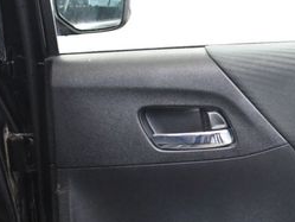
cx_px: 346
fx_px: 844
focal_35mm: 99
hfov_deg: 18.8
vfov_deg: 14.6
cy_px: 245
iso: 4500
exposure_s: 1/60
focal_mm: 20
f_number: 3.8
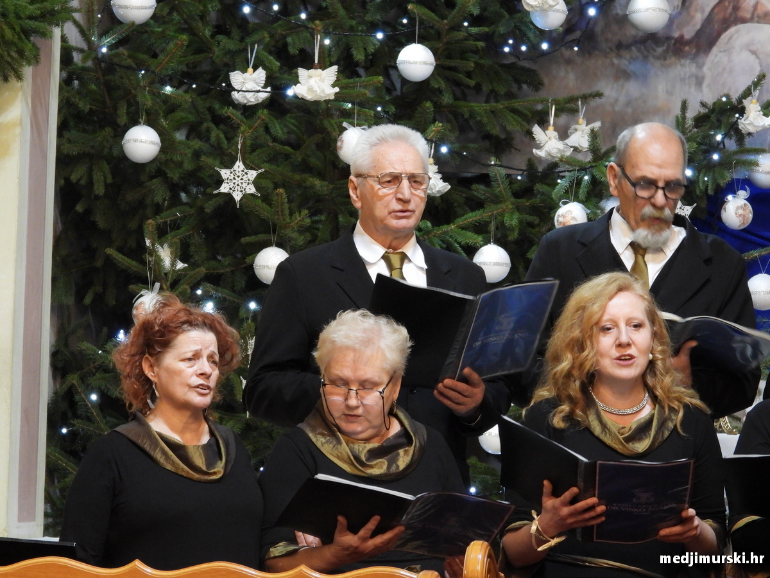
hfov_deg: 5.4
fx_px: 8230
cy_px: 289
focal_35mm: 370
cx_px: 385
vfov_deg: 4.0
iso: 800
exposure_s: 1/10
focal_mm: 66.5
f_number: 5
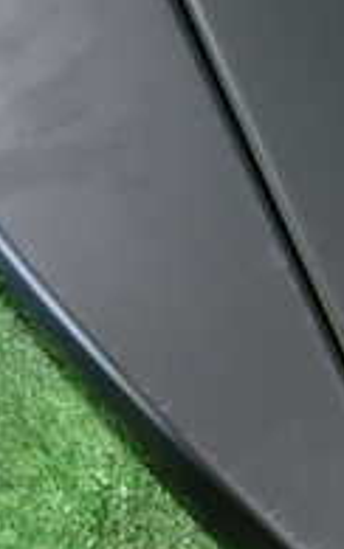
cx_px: 522
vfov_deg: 21.1
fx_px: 1469
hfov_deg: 12.7
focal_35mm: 98
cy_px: 152
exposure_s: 1/30
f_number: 2.3
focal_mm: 5.4
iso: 400
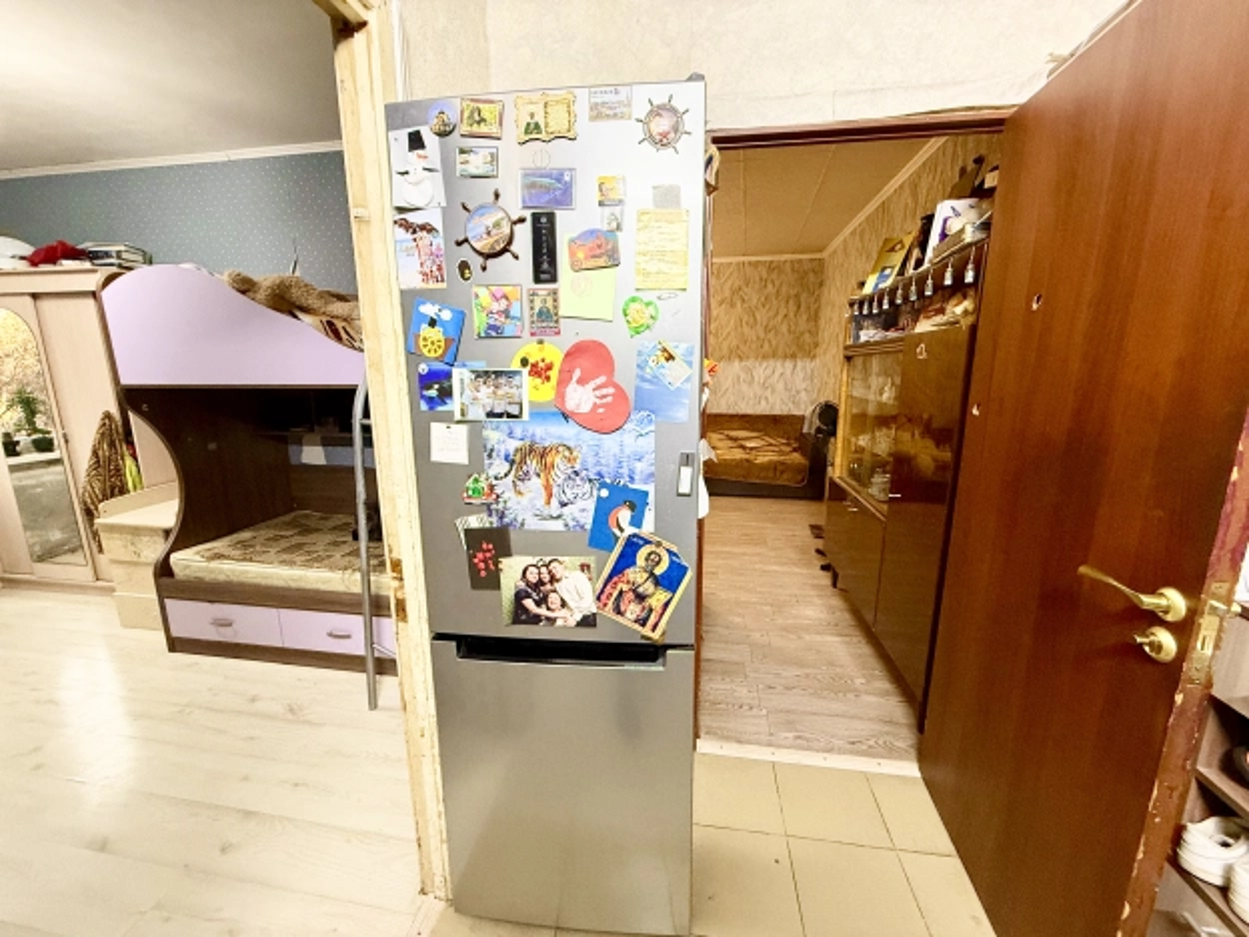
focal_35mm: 14
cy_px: 468
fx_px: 505
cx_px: 624
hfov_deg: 102.1
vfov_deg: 85.7
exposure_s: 1/50
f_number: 2.2
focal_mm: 2.22
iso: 400
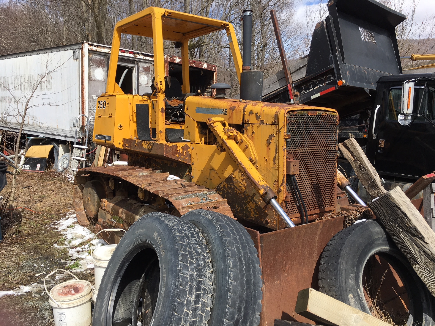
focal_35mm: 29
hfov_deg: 61.7
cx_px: 218
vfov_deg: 48.2
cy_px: 163
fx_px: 364
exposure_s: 1/1479
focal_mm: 4.15
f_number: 2.2
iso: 25
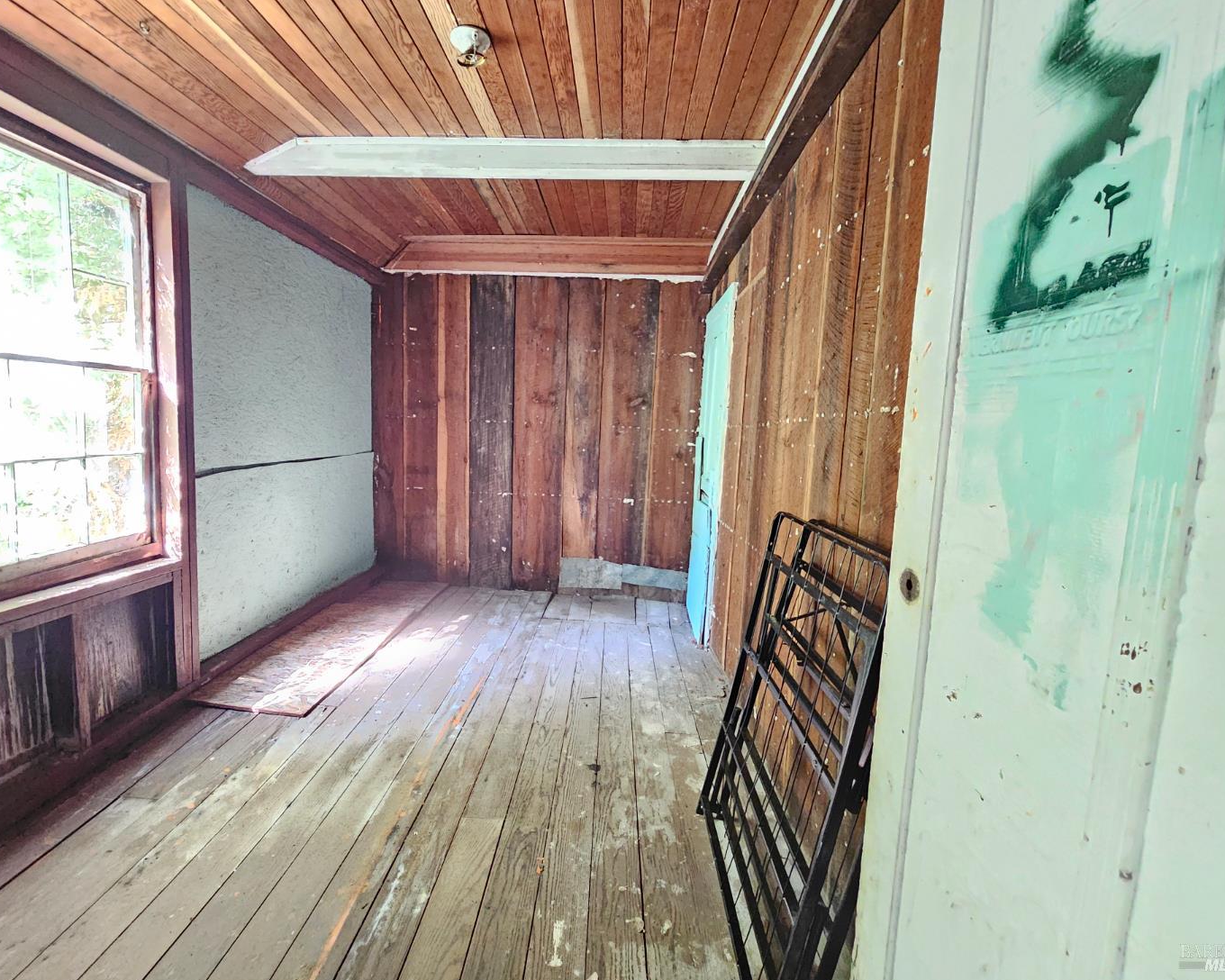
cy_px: 477
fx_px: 508
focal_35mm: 14
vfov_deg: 88.0
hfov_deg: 100.6
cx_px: 578
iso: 2500
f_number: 2.2
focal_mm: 2.2
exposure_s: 1/24
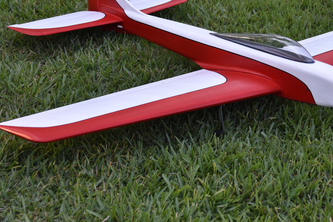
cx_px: 211
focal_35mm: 114
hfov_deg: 17.9
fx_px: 1055
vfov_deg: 12.0
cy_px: 63
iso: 200
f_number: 4.8
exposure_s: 1/125
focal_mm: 50
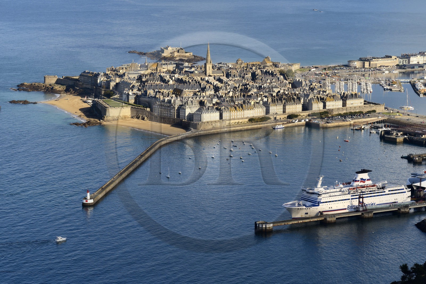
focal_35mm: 102
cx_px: 213
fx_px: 1207
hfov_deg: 20.0
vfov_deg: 13.4
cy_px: 142
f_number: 9
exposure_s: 1/1000
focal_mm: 102
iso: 400
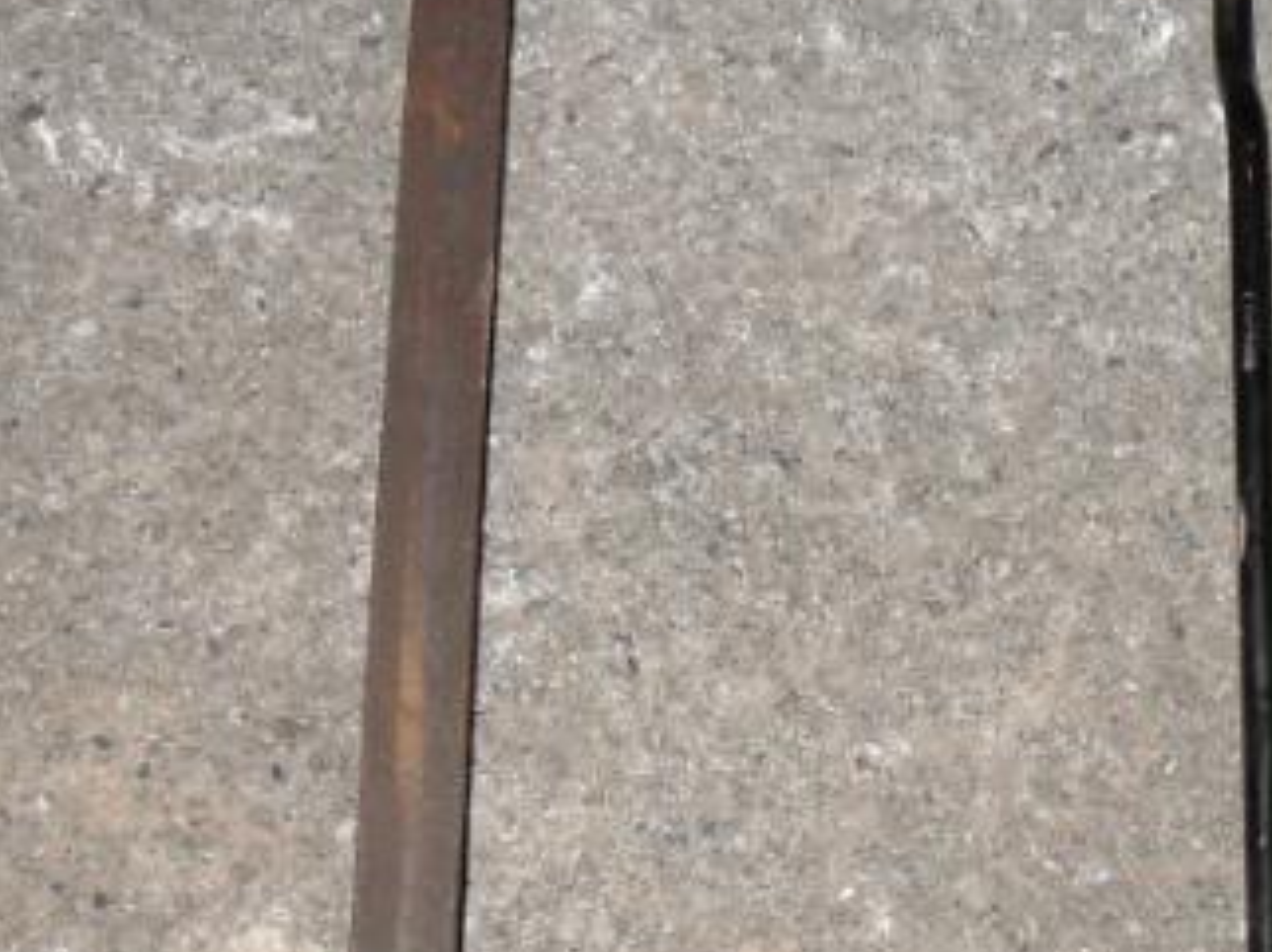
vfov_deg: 16.8
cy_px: 743
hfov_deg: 22.2
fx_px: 3195
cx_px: 1055
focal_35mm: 87
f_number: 2.8
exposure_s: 1/45
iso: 200
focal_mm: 6.2
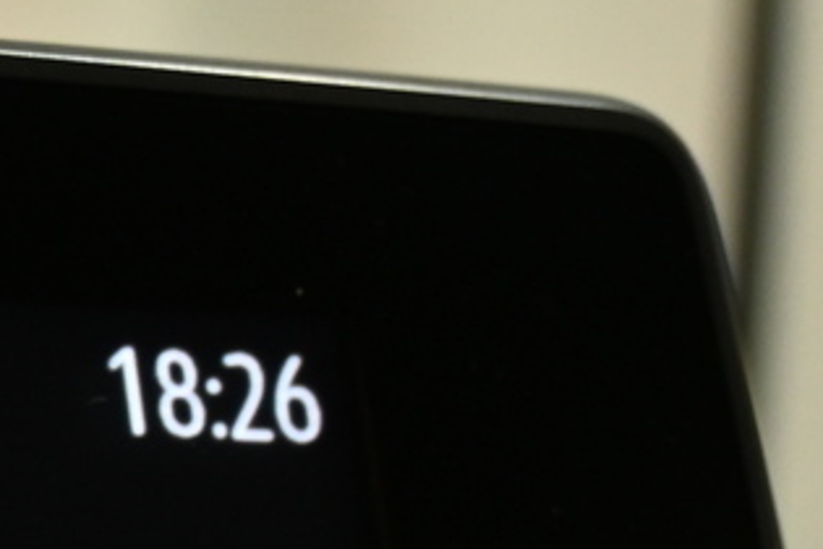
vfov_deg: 6.0
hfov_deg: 8.8
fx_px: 5111
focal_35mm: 224
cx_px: -734
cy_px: 1088
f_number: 4.8
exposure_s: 1/50
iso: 640
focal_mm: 29
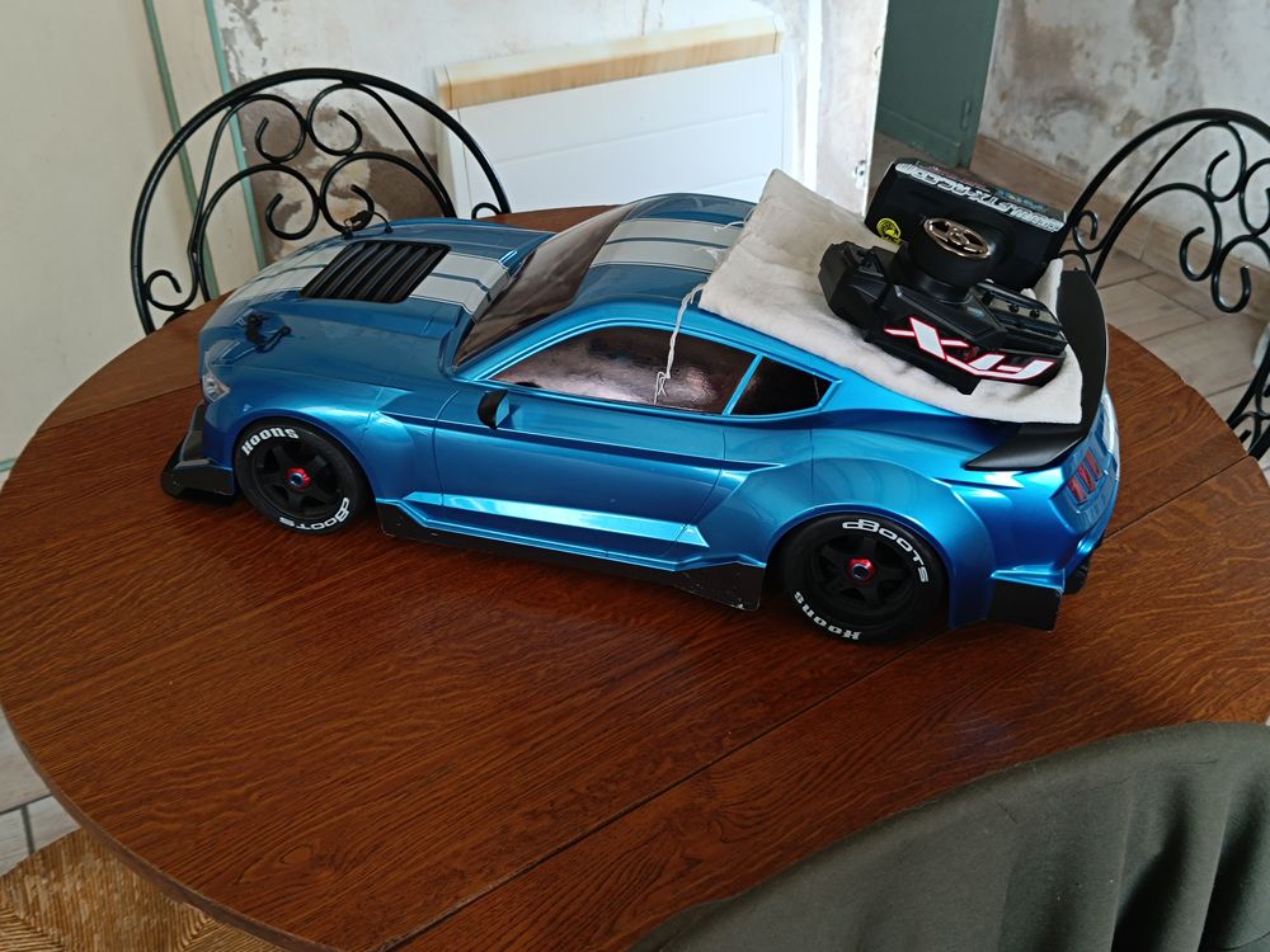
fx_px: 881
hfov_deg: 71.6
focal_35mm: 24
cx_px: 635
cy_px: 476
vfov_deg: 56.8
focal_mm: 5.59
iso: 523
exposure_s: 1/33.3
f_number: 1.88
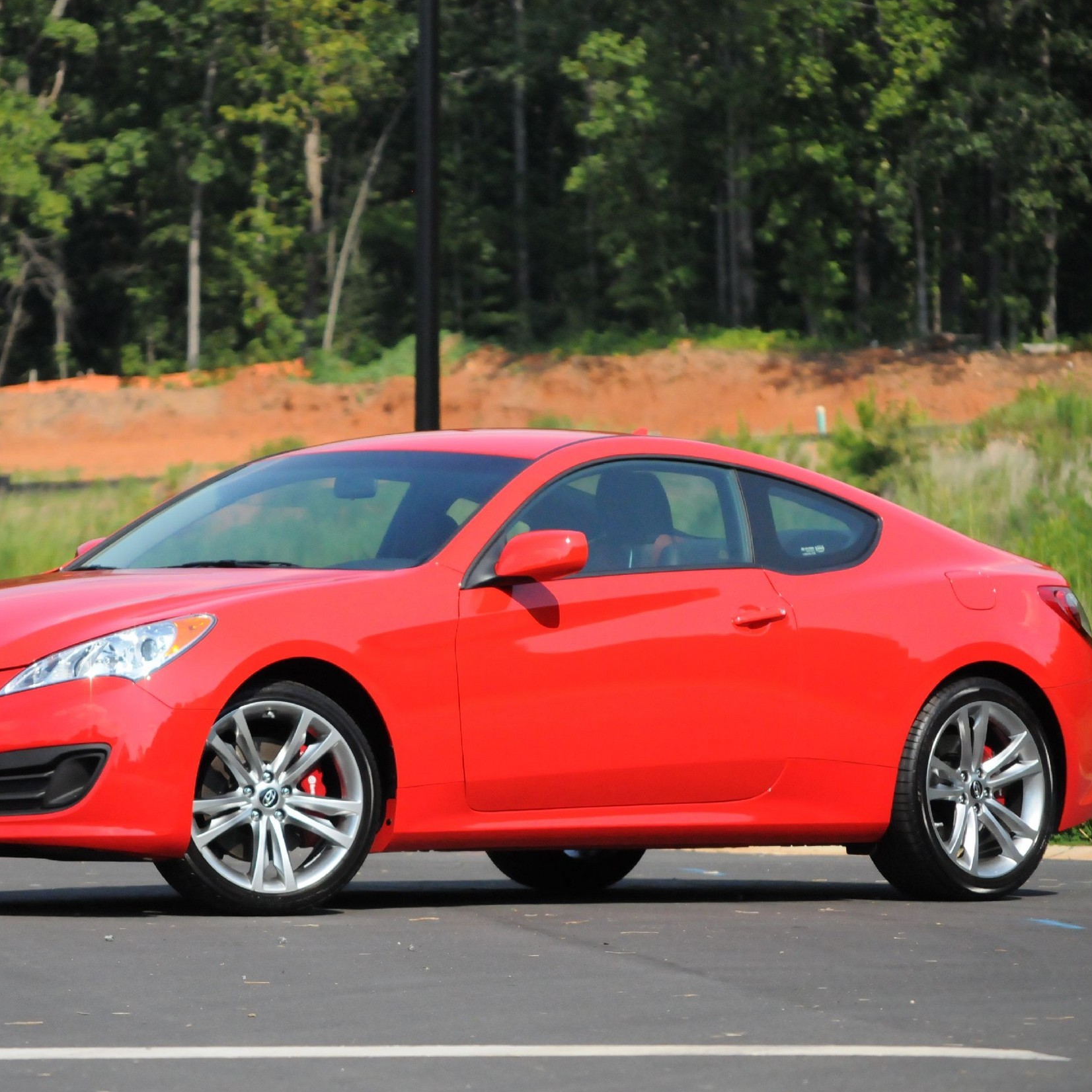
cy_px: 548
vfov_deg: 8.3
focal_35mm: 212
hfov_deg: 8.3
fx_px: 7566
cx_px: 424
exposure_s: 1/8000
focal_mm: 110
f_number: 5.6
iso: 2000
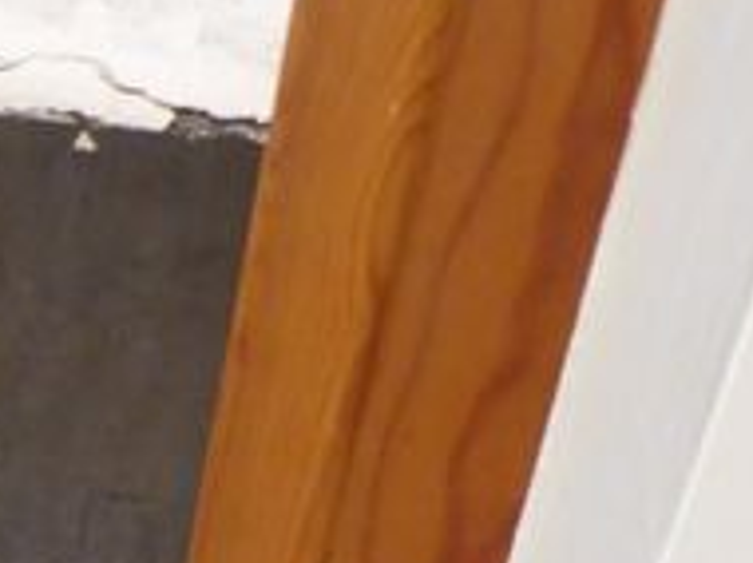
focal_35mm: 93
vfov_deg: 15.0
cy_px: 773
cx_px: -470
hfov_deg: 18.1
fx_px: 2020
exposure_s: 1/4
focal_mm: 4.3
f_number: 3.3
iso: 500
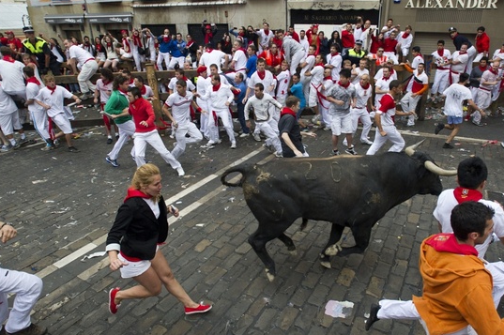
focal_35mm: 23
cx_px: 283
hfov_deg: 75.8
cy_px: 159
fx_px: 322
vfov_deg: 55.0
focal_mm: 17
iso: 3200
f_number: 4
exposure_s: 1/1000
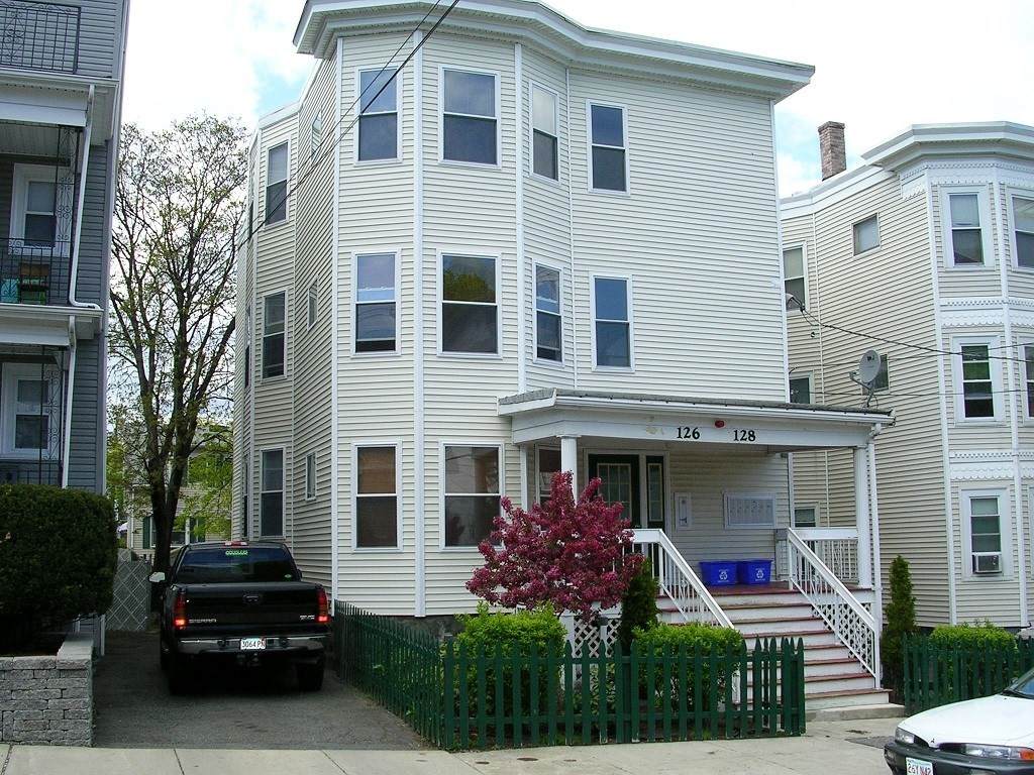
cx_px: 517
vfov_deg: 37.7
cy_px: 388
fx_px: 1135
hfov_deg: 49.0
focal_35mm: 38
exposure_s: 1/182
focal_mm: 5.8
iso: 71
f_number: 5.6
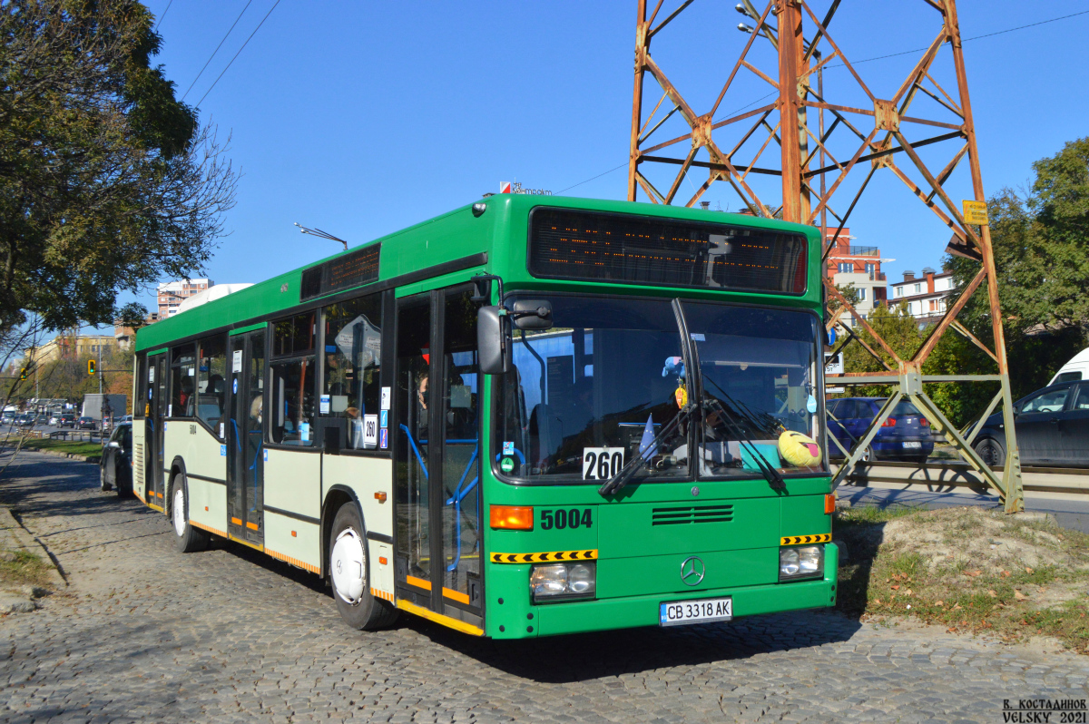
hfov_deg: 53.2
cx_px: 544
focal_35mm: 36
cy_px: 362
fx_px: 1088
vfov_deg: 36.8
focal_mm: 24
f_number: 9
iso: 720
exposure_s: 1/2000
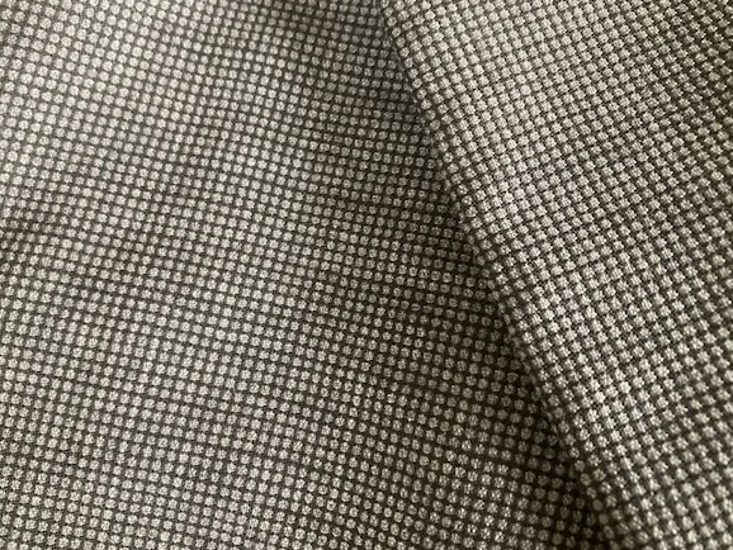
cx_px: 353
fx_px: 657
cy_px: 281
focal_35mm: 31
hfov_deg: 58.3
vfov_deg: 45.5
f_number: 1.8
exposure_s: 1/46
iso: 320
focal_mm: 3.99
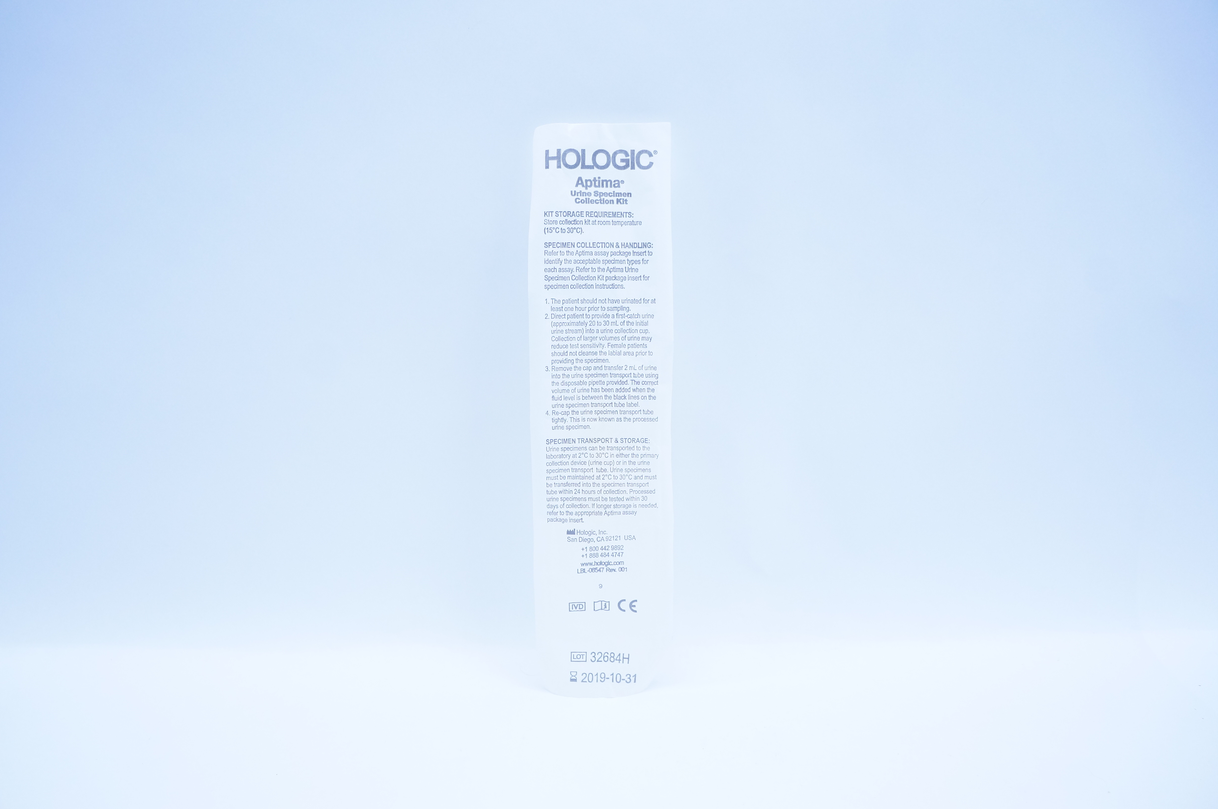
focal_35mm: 27
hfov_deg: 67.4
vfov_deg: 47.8
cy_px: 404
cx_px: 609
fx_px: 913
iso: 800
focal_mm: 18
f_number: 5
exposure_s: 1/160
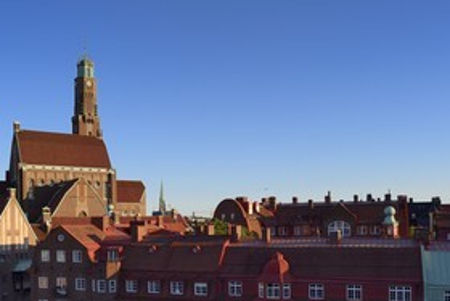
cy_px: 222
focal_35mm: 36
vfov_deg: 36.1
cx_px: 209
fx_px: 450
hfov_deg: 53.1
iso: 200
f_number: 10
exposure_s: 1/200
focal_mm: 24
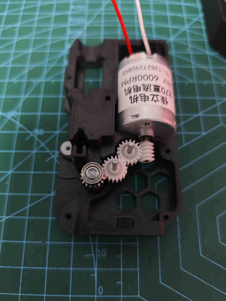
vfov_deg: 71.6
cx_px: 113
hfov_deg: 56.8
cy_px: 150
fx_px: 209
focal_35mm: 24
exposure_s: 1/33.3
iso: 1000
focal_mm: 5.84
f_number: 1.6
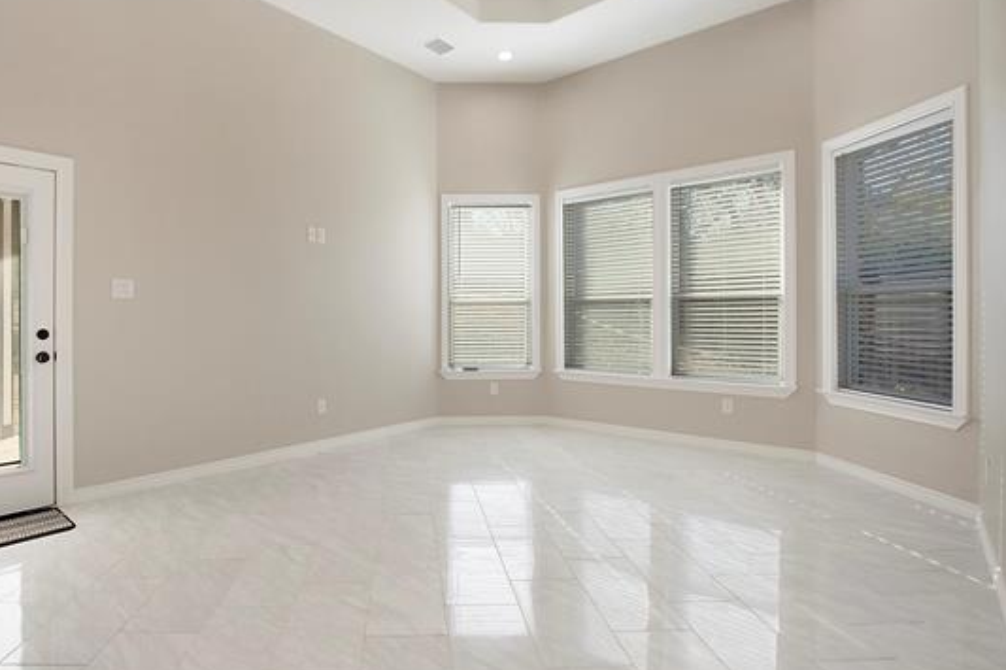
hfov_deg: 89.1
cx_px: 411
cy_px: 313
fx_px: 503
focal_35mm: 18
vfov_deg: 67.3
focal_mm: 10
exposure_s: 1/320
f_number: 5.6
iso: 100
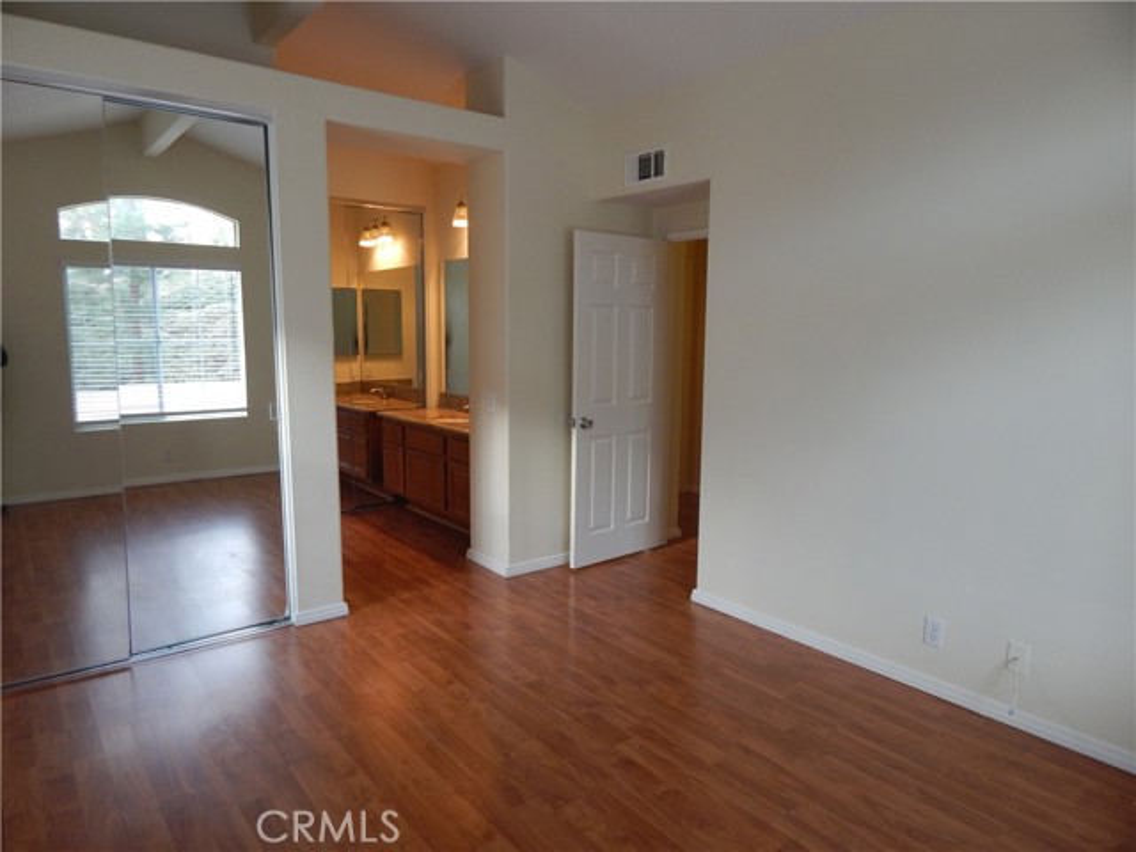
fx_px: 722
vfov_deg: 61.1
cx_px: 568
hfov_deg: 76.4
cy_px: 426
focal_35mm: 22
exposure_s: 1/40
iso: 125
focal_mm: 4
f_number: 3
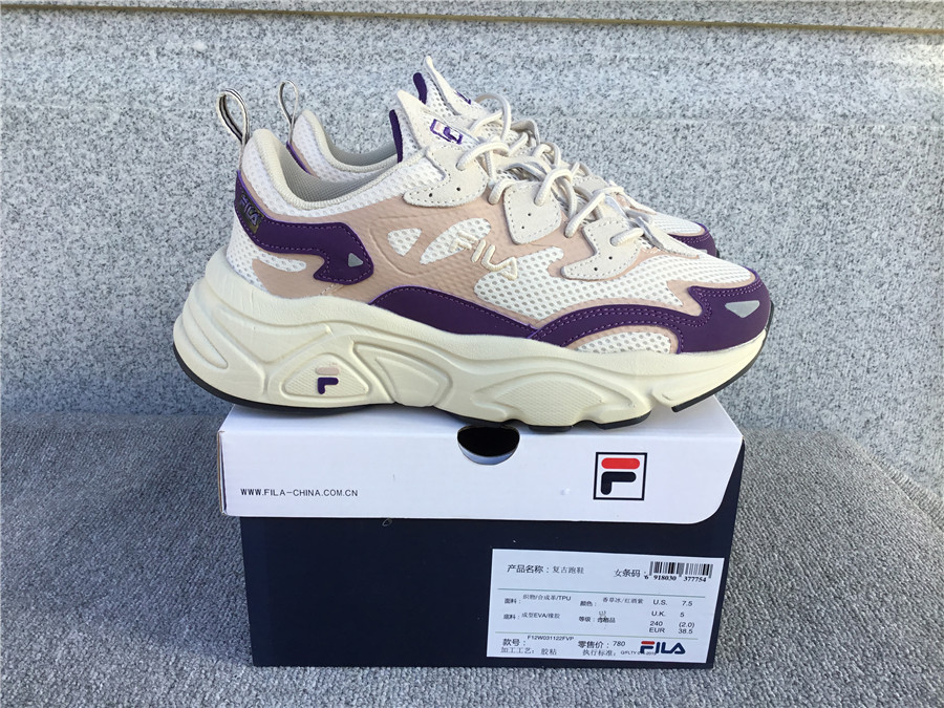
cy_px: 354
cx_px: 472
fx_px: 845
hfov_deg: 58.4
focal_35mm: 31
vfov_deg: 45.4
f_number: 2.4
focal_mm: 3.3
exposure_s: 1/289
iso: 25
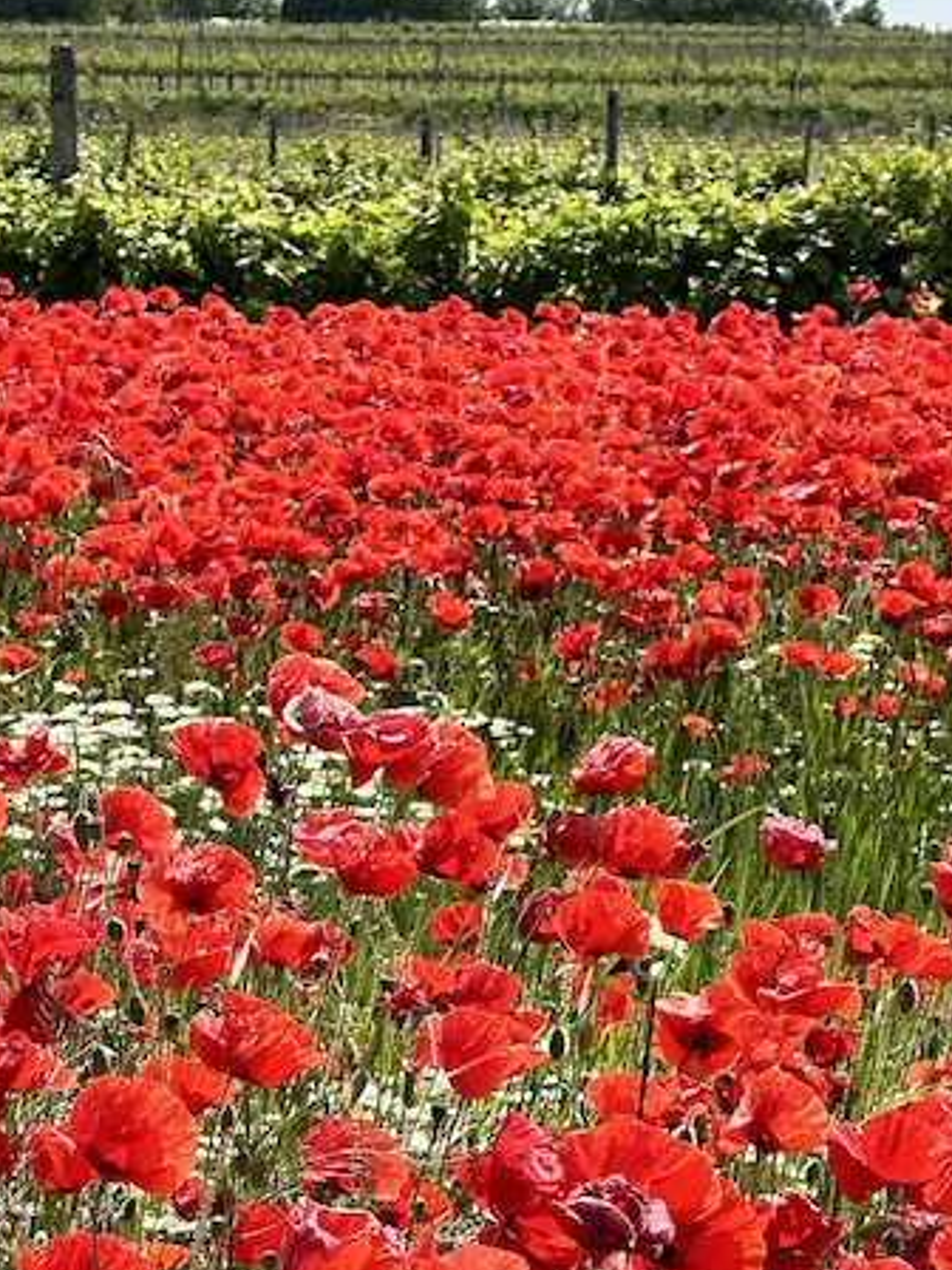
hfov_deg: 7.6
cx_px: 533
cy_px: 1108
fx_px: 7150
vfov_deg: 10.1
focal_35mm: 195
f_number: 2.8
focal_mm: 9
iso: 32
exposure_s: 1/791
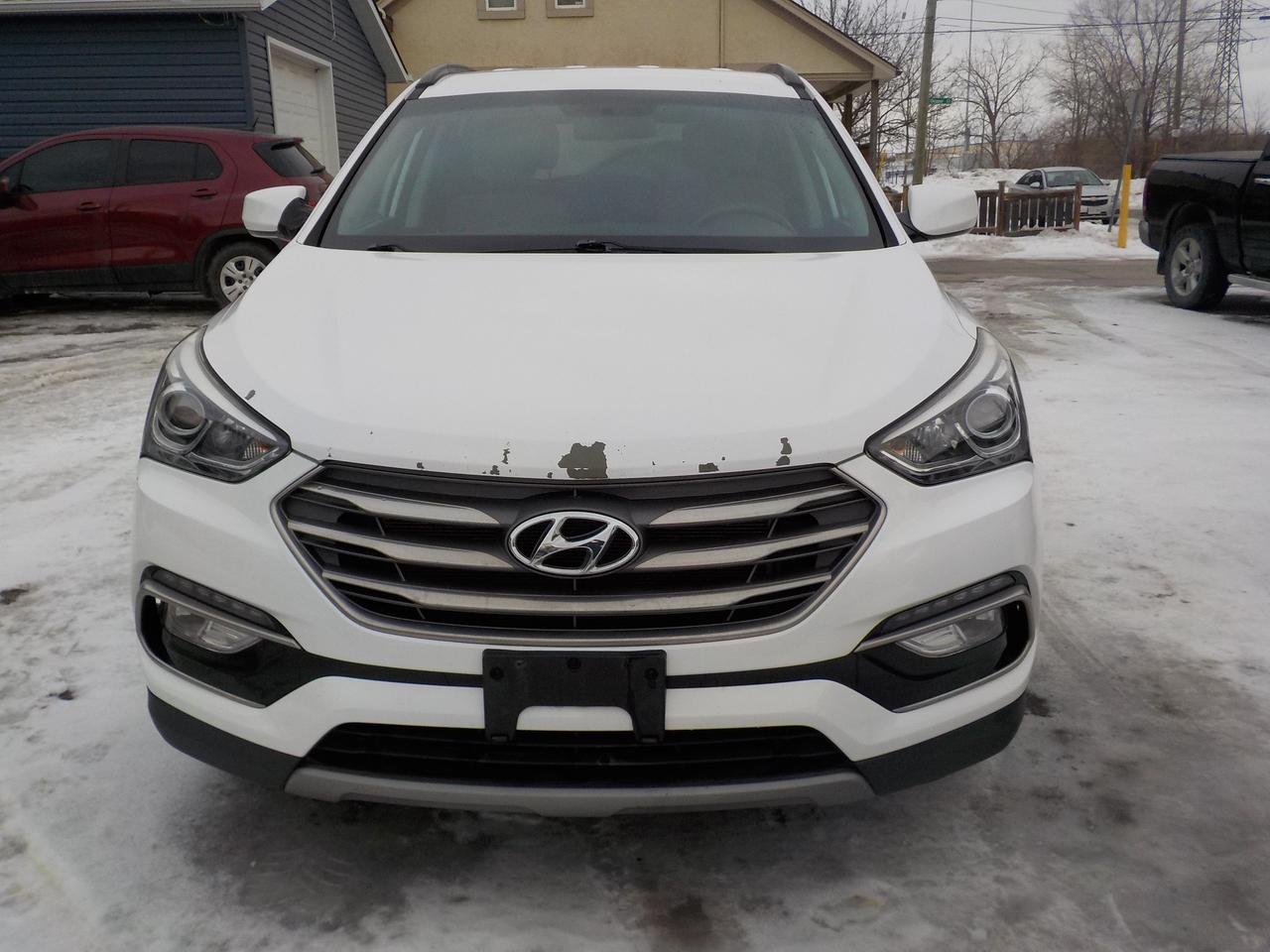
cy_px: 476
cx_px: 635
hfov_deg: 60.0
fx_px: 1101
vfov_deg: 46.8
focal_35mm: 30
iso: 125
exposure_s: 1/250
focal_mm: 4.1
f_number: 3.3
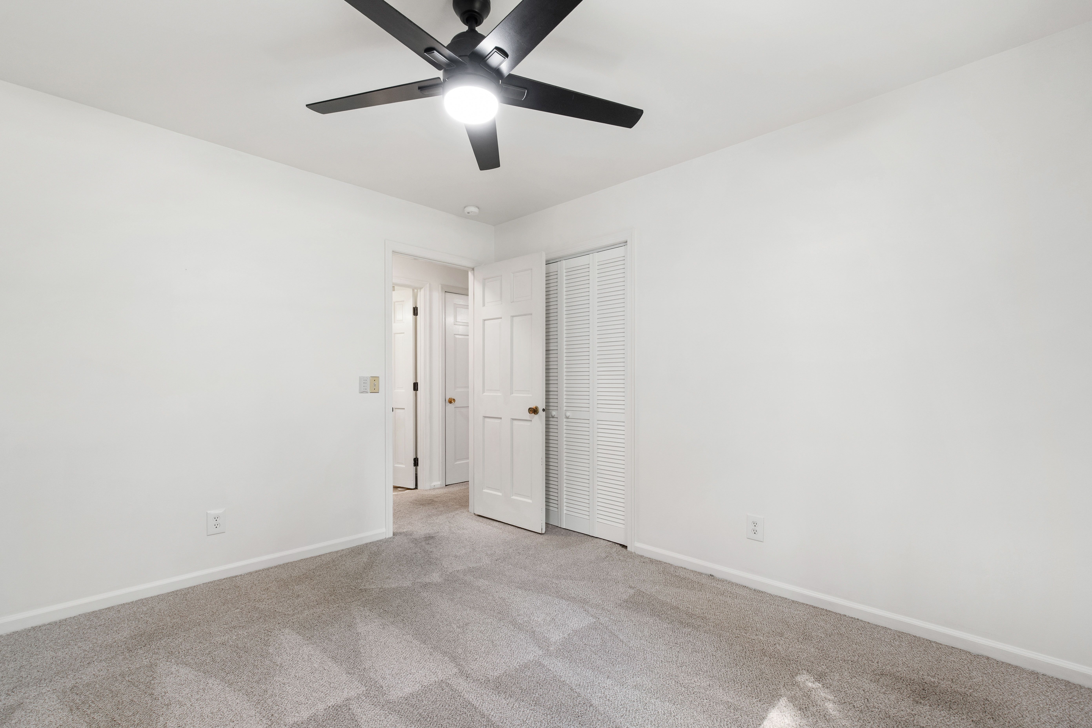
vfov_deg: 77.3
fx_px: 455
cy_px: 364
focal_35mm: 15
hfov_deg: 100.4
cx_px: 546
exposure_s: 1/2.5
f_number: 8
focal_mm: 10
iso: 100
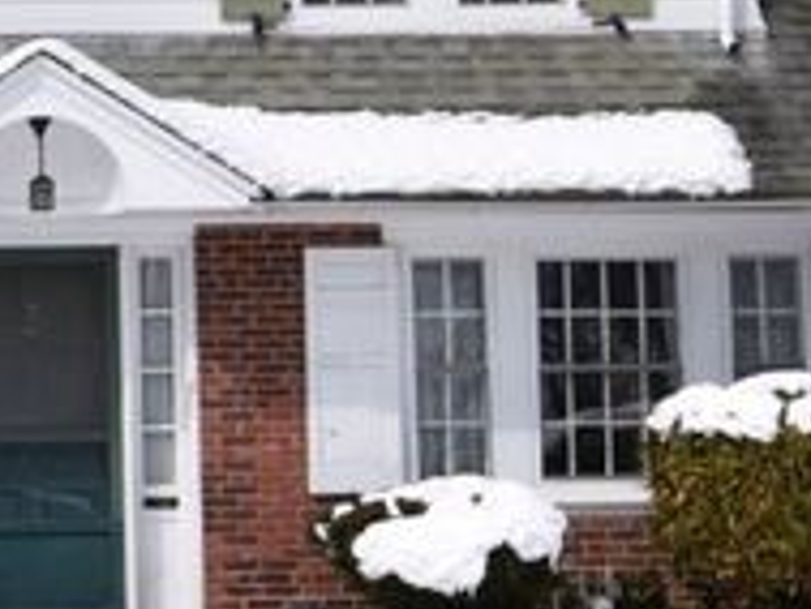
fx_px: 2790
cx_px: -139
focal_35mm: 119
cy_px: 152
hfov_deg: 16.0
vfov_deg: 12.4
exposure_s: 1/200
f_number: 13
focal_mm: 22
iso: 100
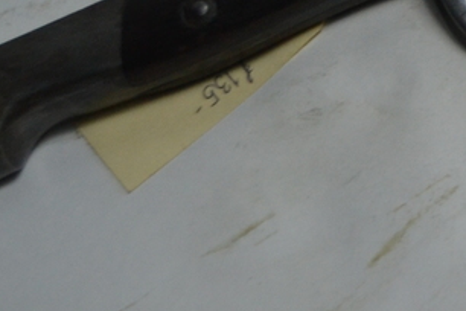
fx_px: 2640
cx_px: 1054
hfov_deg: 9.2
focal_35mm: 204
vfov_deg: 6.6
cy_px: -236
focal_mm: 26
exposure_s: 1/40
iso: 400
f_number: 4.2
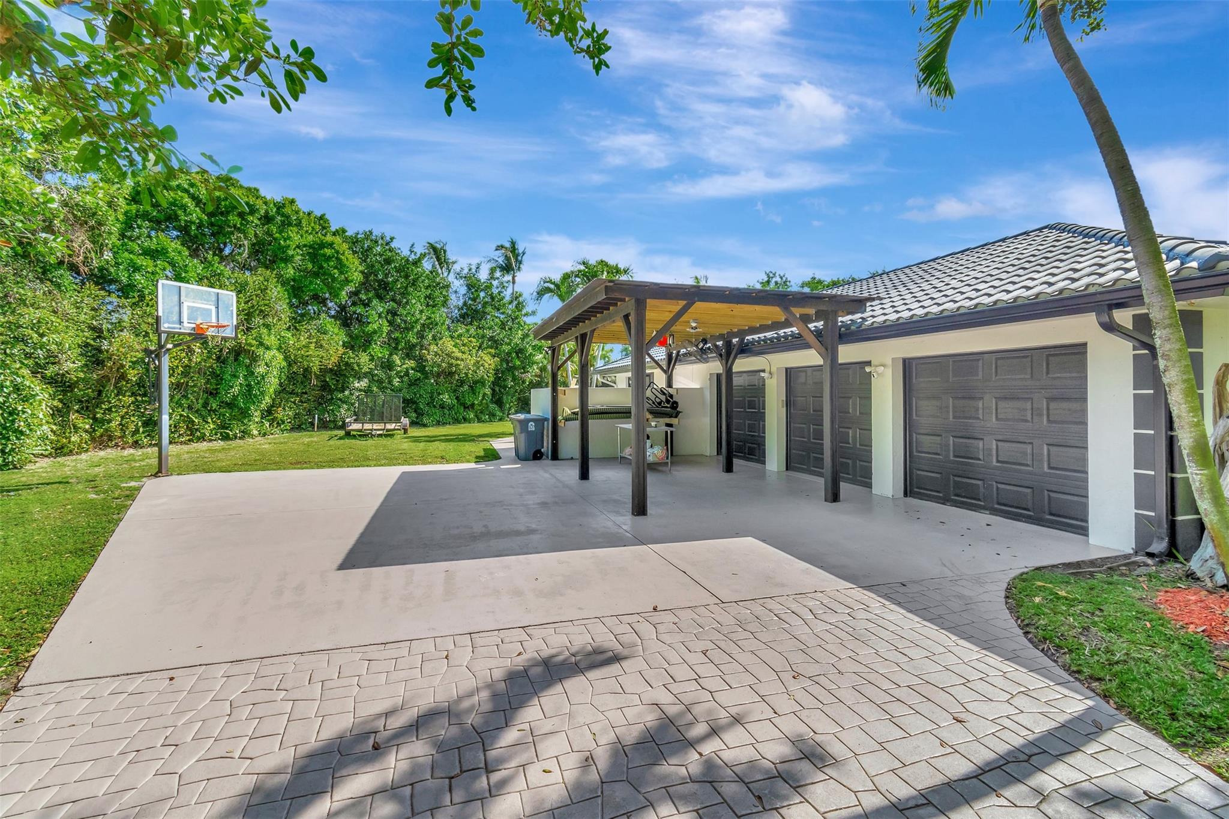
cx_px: 614
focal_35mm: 15
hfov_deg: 100.4
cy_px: 410
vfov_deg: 77.3
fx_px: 512
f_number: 8
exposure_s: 1/1600
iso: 500
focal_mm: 10
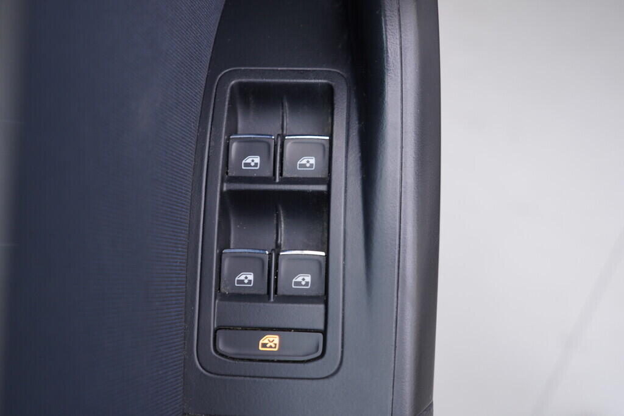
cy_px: 208
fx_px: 624
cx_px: 312
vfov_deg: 36.9
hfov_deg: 53.1
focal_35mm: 36
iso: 125
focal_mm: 24
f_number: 2.8
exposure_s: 1/40
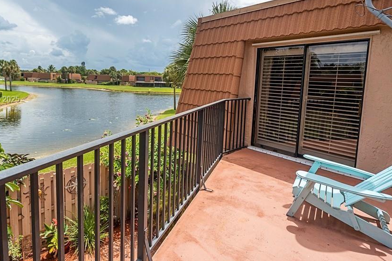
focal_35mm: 21
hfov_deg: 81.0
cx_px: 177
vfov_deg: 58.9
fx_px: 229
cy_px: 100
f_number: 4
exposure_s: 1/5000
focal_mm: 16
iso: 640
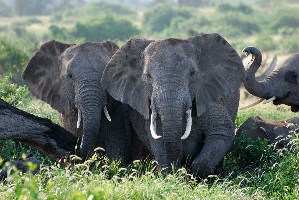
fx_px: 3742
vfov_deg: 3.1
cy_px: 100
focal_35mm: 450
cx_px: 150
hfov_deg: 4.6
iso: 400
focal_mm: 300
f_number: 5.6
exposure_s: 1/320
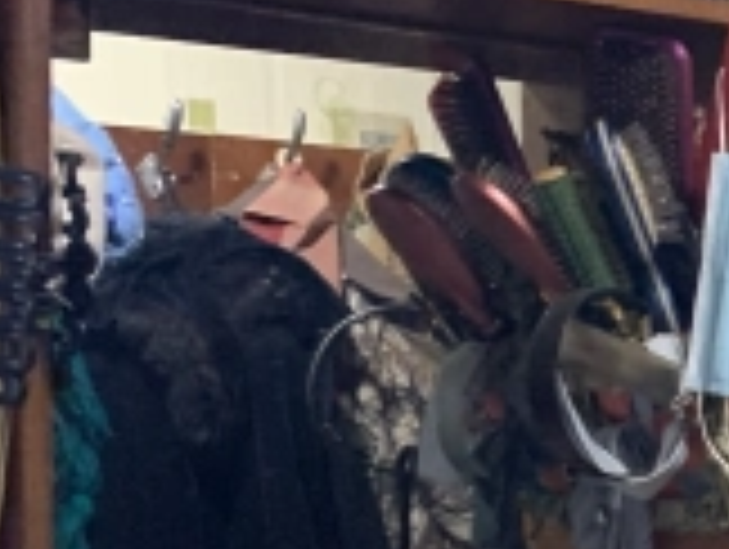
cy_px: 504
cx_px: 1260
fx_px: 2109
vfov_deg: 14.7
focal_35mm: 100
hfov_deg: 16.7
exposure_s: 1/25
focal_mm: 4.25
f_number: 1.8
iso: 500
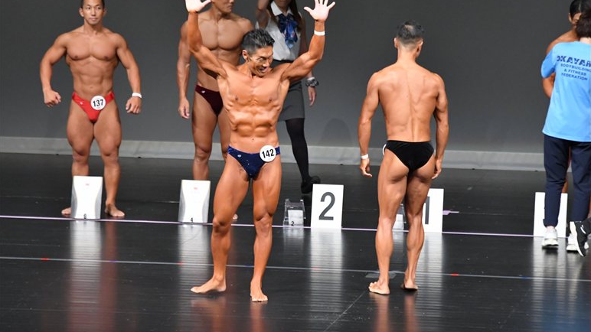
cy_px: 168
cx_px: 295
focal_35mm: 331
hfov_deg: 6.5
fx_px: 5186
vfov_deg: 3.7
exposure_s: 1/400
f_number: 5.6
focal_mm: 210
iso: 5000
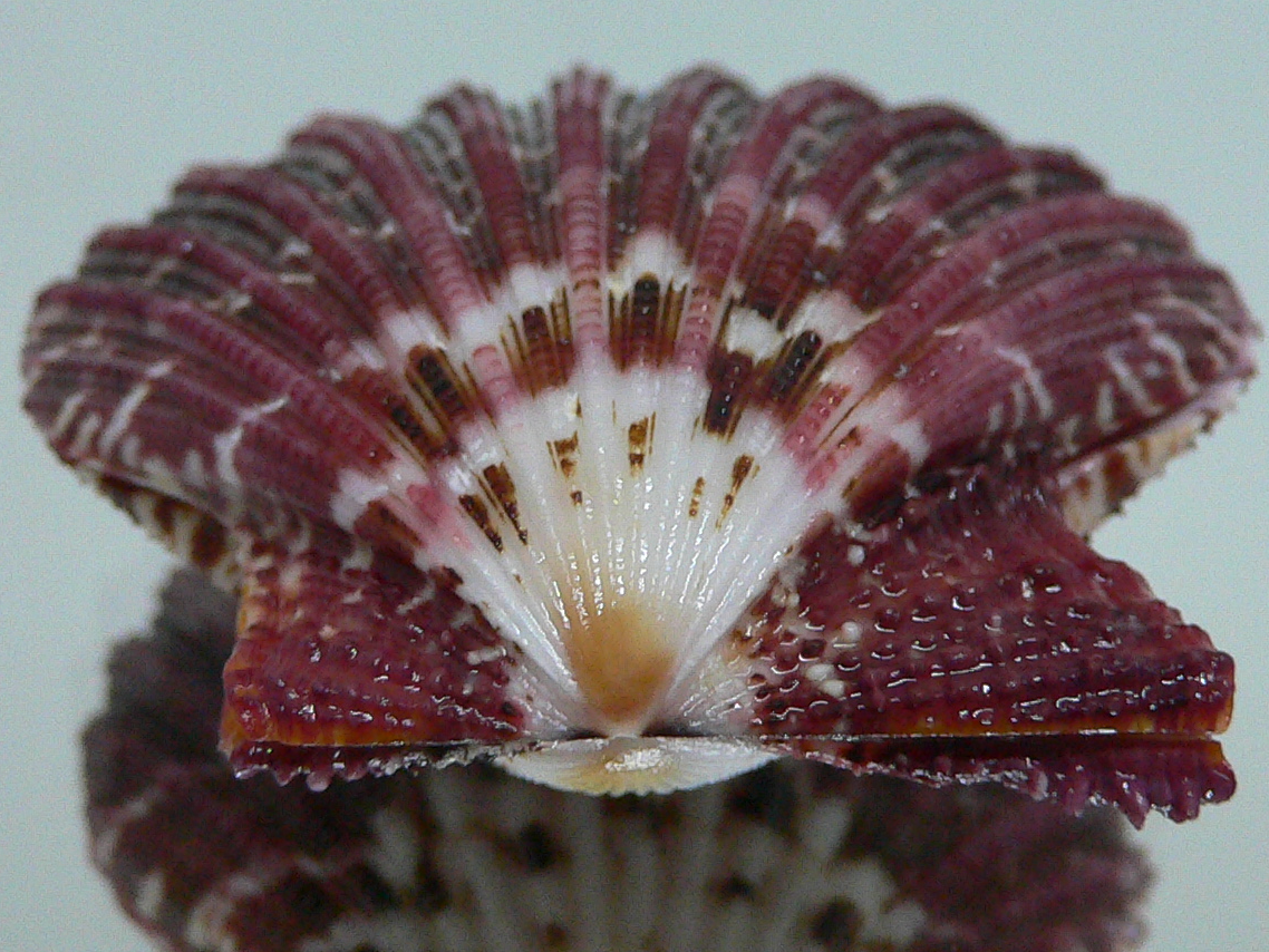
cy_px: 547
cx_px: 648
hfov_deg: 31.2
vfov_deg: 23.6
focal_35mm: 62
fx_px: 2273
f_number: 2.8
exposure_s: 1/50
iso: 200
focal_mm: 4.6
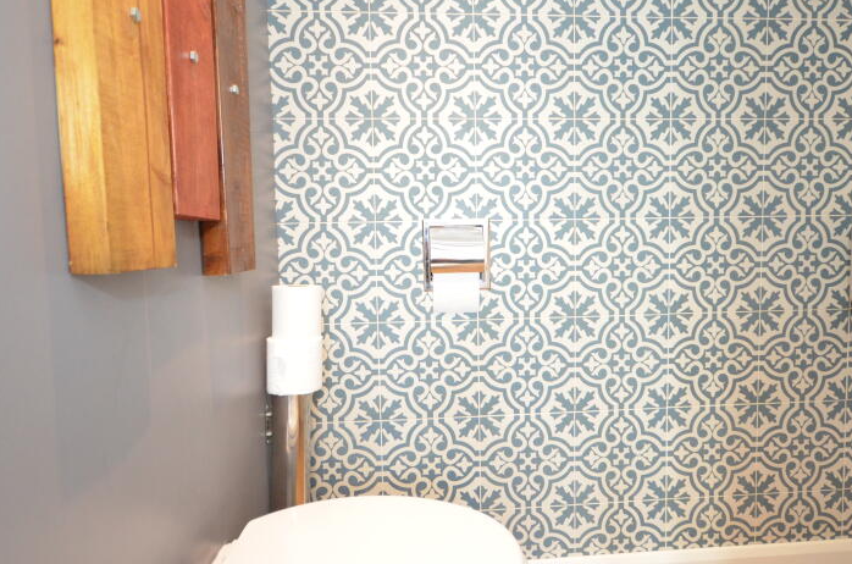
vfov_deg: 56.9
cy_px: 265
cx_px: 464
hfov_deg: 78.5
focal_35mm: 22
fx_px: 519
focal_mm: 10
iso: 2000
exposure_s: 1/60
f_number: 4
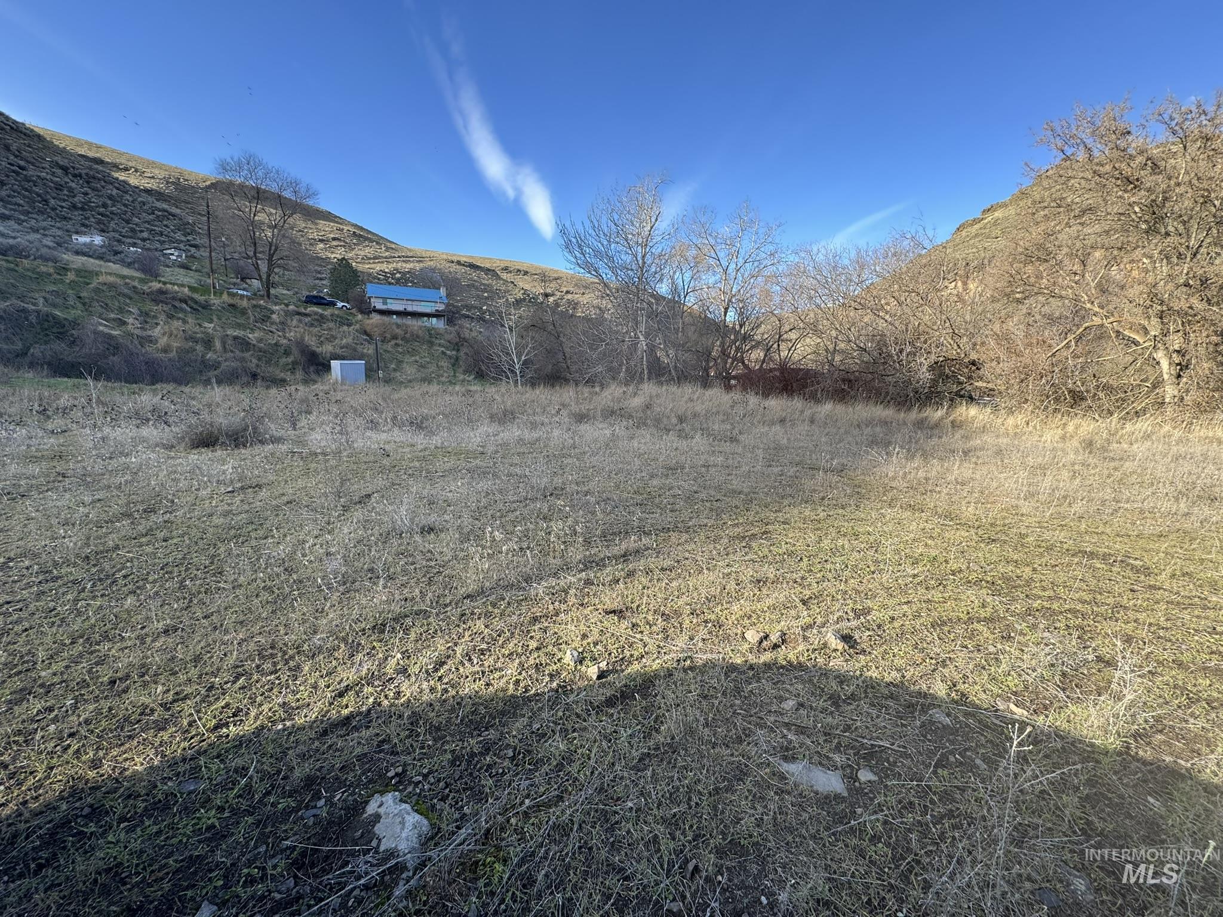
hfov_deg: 102.1
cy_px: 458
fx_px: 495
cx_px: 612
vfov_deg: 85.7
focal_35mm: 14
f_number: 2.2
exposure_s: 1/347
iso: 40
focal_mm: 2.22
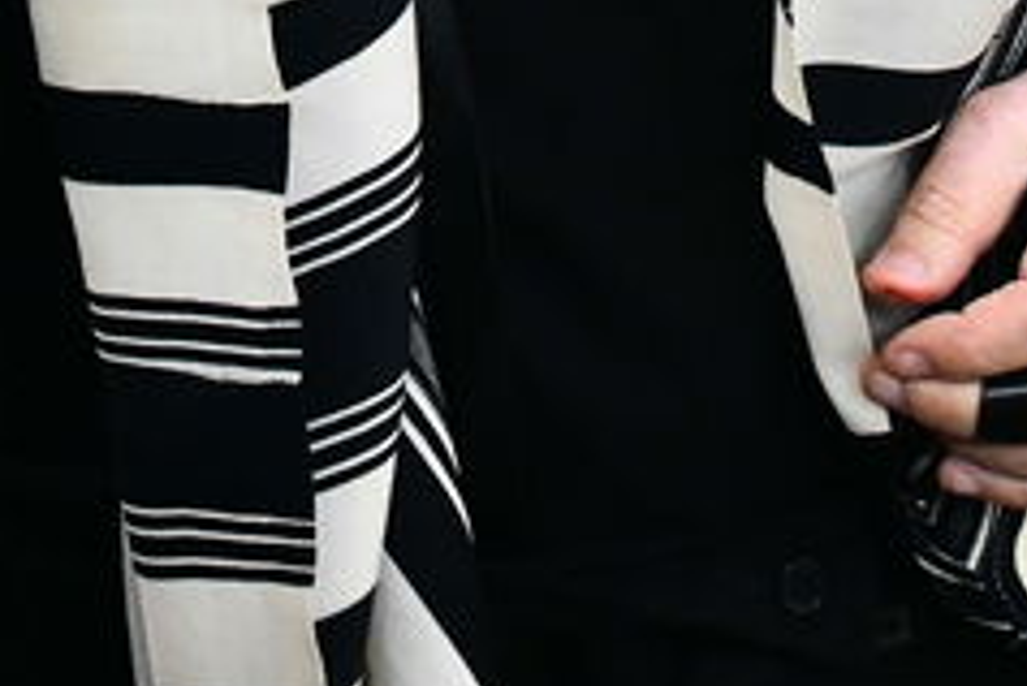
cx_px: 388
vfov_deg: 5.7
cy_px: -697
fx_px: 6708
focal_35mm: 235
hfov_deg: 8.8
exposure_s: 1/125
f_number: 5.6
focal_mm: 40
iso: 2000
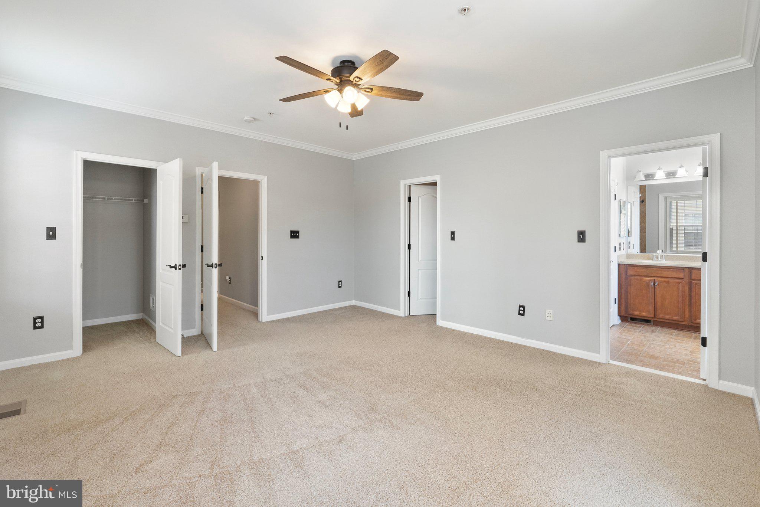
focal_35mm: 15
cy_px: 254
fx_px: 317
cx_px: 380
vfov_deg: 77.3
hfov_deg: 100.4
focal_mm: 10
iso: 640
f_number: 8
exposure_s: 1/5
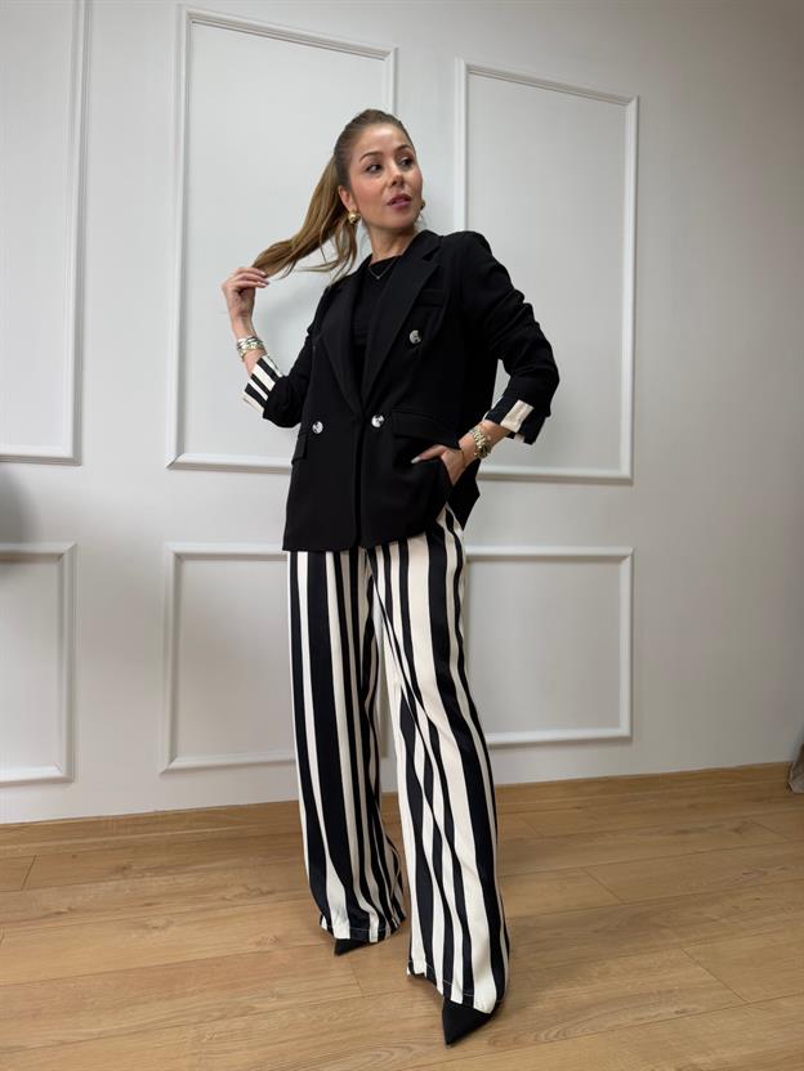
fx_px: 743
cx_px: 402
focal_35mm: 24
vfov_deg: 71.6
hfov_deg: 56.8
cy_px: 536
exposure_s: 1/121
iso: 100
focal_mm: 6.76
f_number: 1.78
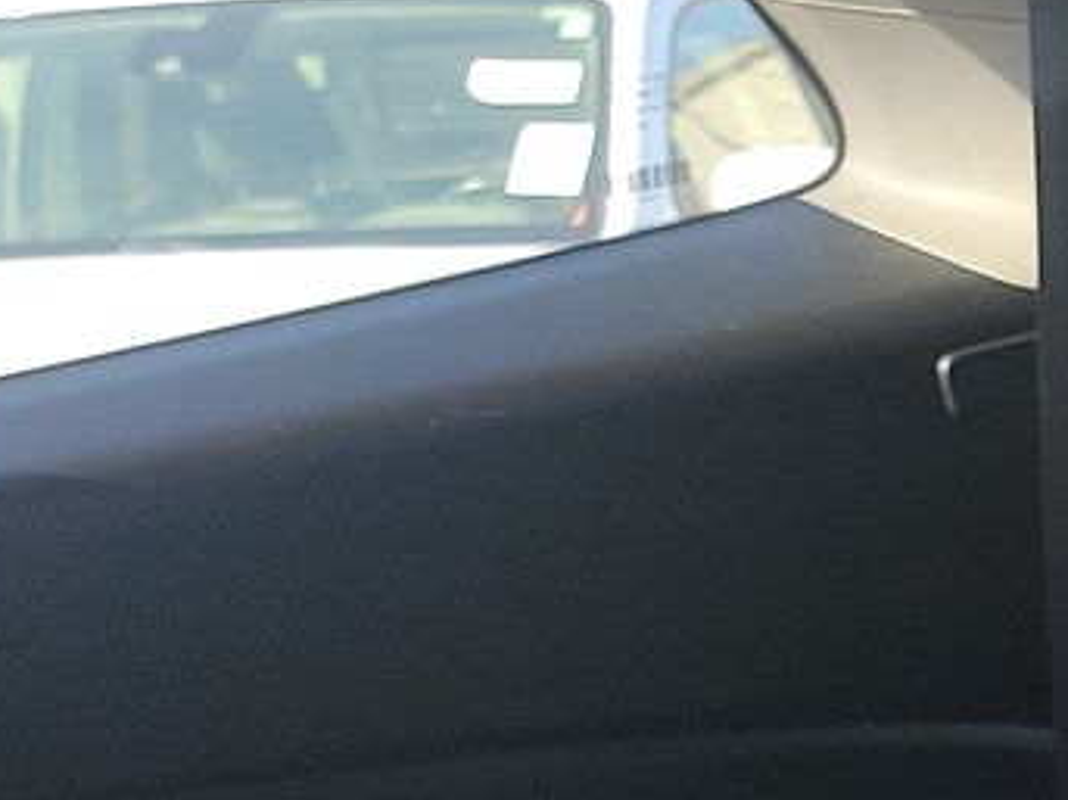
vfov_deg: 12.4
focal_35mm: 112
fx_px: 3454
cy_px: 1276
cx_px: 2148
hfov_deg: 14.5
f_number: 1.8
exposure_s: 1/59
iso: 82
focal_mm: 6.7
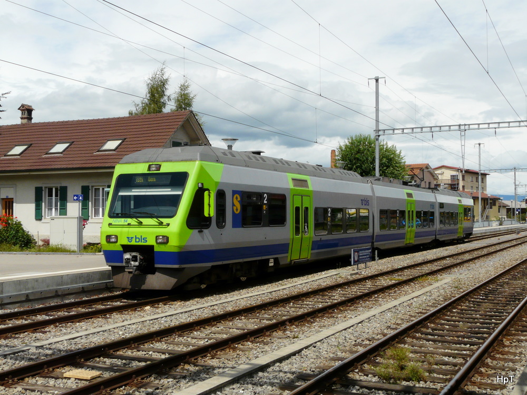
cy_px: 198
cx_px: 264
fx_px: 685
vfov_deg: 32.2
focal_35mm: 45
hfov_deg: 42.1
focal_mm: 7.4
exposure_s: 1/500
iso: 100
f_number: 7.1
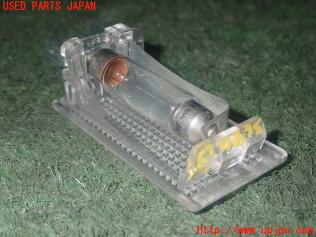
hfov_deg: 29.0
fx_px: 612
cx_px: 158
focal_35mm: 67
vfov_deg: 21.9
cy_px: 118
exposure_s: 1/60
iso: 400
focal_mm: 11.88
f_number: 11
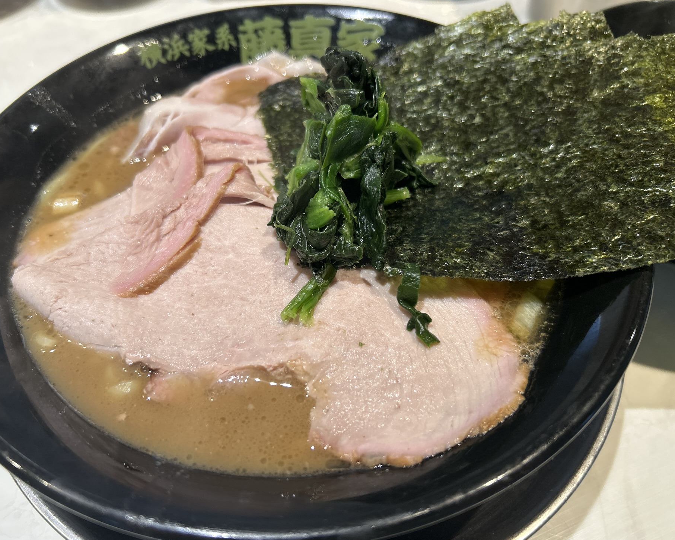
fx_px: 559
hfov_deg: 62.1
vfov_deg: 51.5
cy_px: 264
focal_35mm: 28
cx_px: 310
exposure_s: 1/50
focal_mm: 5.7
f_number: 1.5
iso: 100
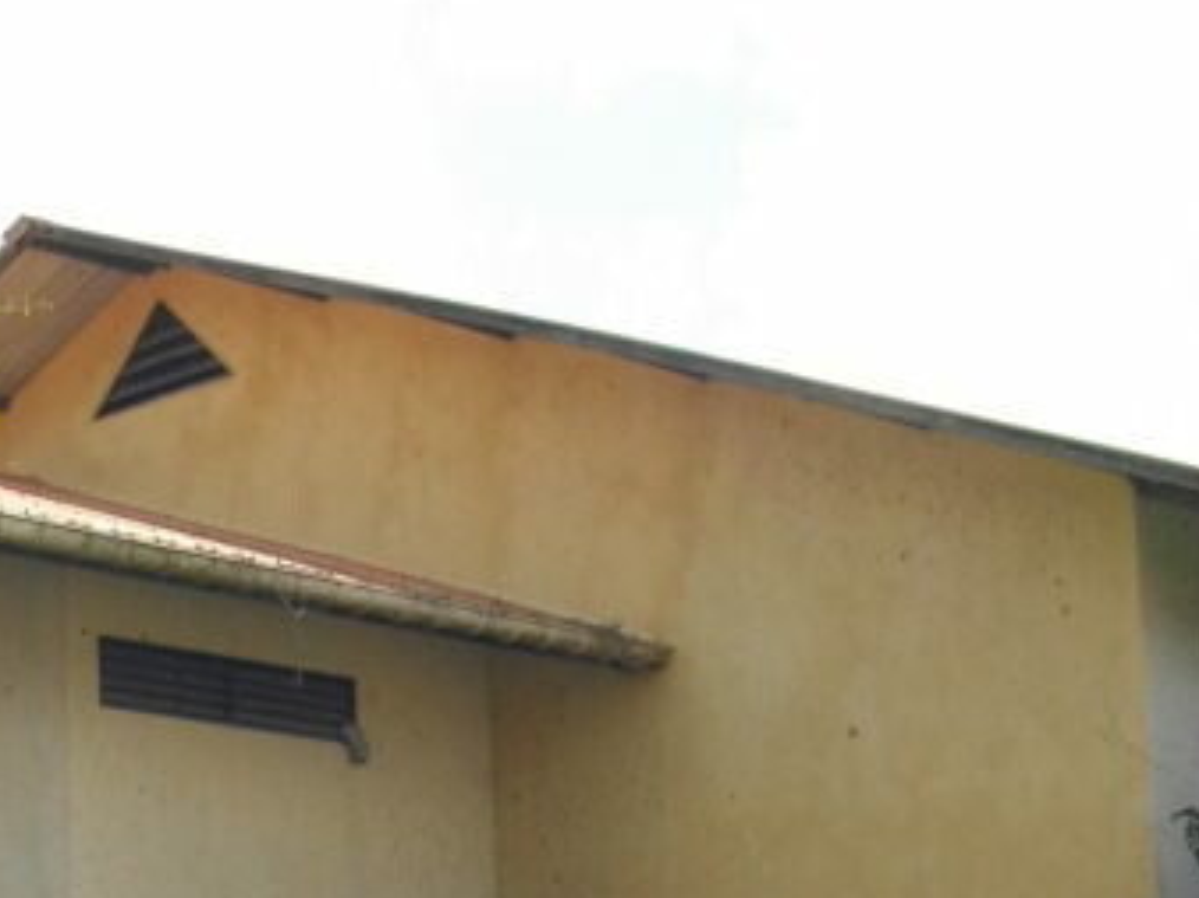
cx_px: -32
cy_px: 1111
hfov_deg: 20.2
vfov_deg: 15.1
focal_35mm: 94
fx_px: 3254
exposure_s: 1/100
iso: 100
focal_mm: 5.7
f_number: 8.8
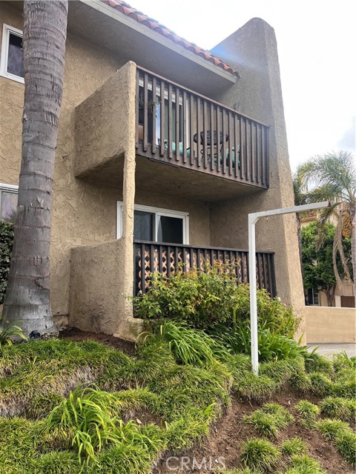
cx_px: 178
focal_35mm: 26
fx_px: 357
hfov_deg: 53.1
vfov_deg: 67.3
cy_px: 237
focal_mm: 5.7
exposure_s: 1/840
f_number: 1.5
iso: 50
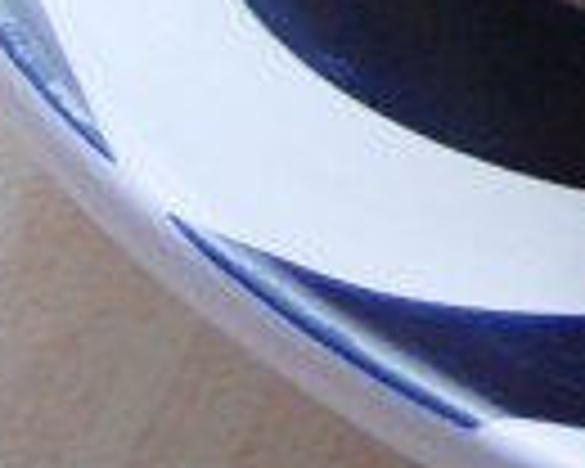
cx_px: 1141
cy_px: -1012
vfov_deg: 3.1
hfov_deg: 3.9
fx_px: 8425
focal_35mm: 487
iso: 450
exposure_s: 1/60
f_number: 5.3
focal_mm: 45
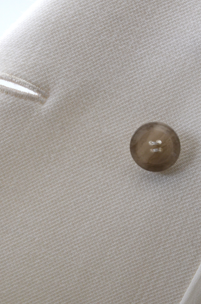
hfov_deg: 12.4
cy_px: 151
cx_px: 145
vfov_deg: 18.7
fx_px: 924
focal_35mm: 110
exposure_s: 1/125
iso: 400
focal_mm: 45
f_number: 20
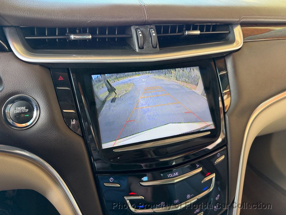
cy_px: 108
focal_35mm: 24
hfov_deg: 71.6
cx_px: 143
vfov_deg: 56.8
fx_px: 198
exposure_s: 1/84
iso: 200
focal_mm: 6.76
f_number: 1.78
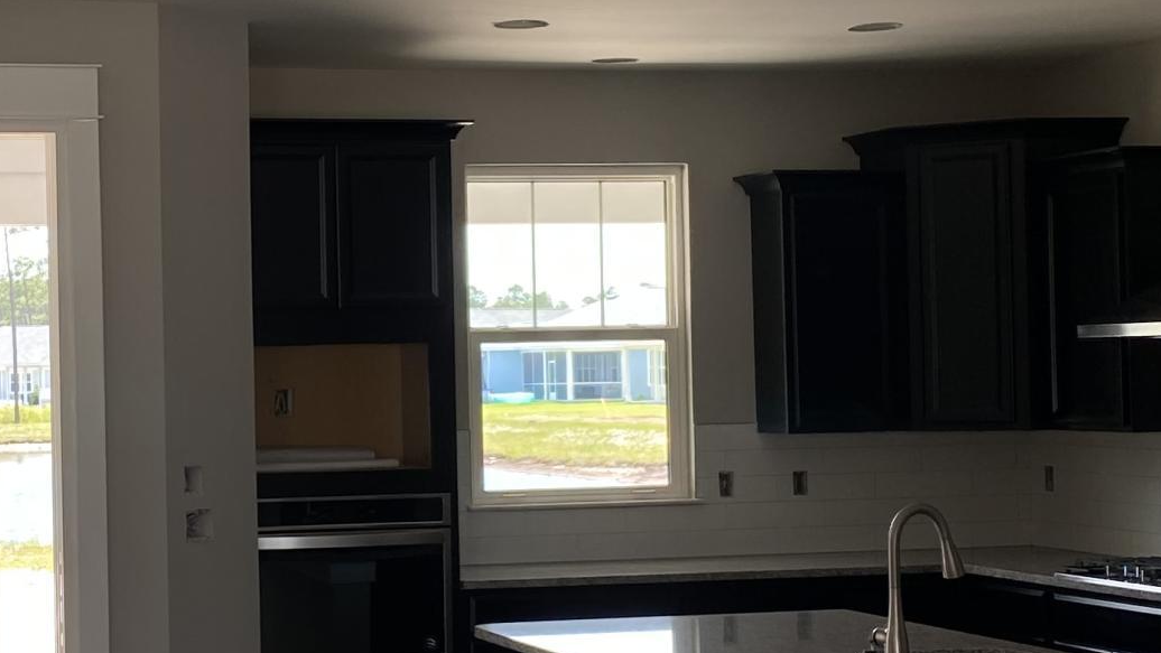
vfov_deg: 14.7
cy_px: 343
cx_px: 310
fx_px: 2525
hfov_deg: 25.6
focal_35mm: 82
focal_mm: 4.25
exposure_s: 1/142
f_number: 1.8
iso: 32
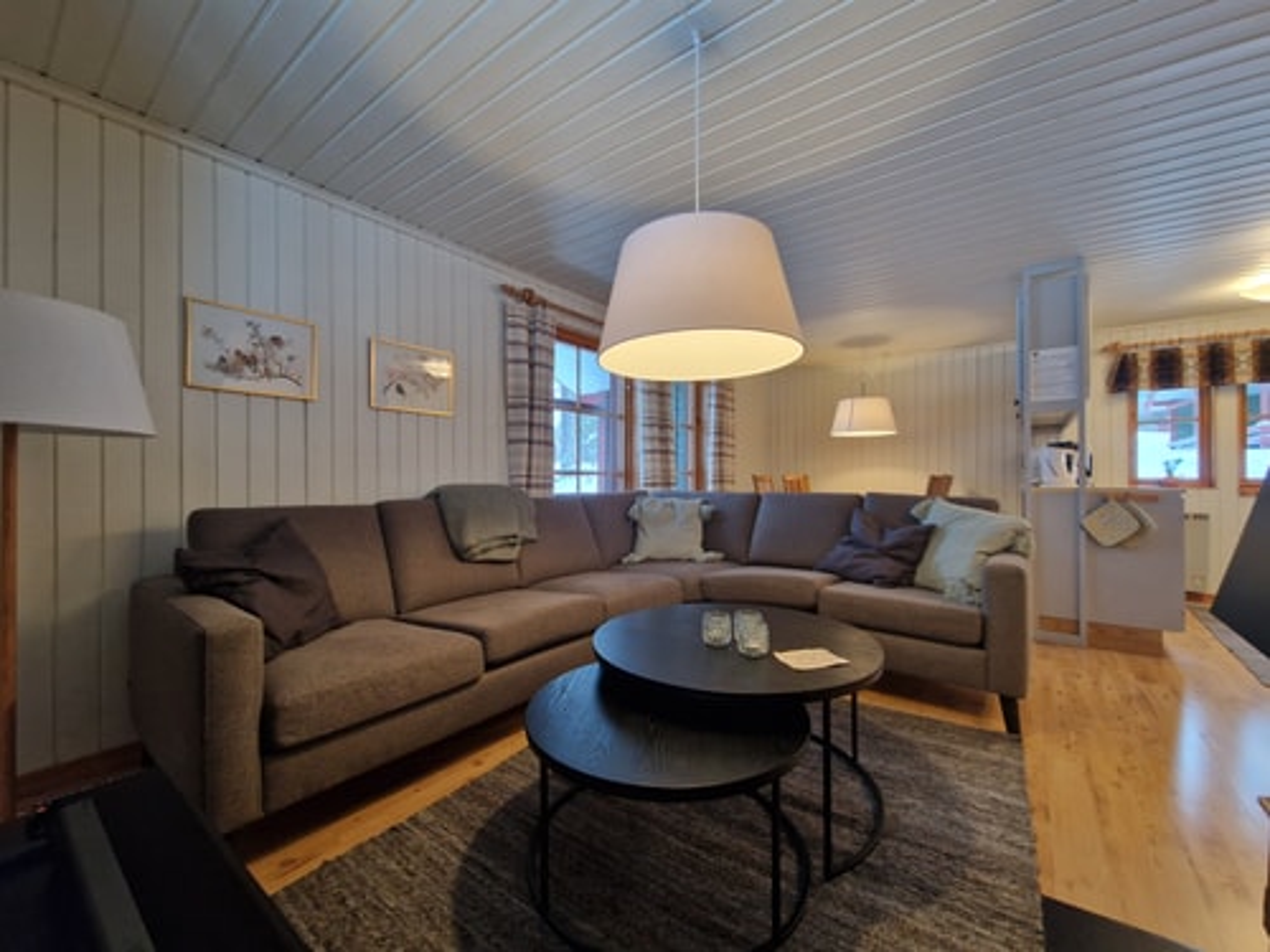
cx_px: 635
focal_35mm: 13
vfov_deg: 89.9
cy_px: 476
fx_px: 477
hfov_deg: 106.2
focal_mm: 2.2
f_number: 2.2
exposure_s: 1/33
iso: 400
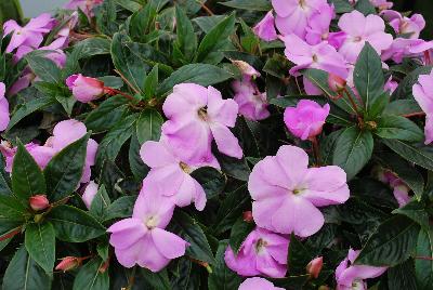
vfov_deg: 30.0
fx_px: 542
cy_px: 145
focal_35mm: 45
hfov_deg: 43.5
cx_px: 216
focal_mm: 30
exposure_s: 1/60
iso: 100
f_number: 8
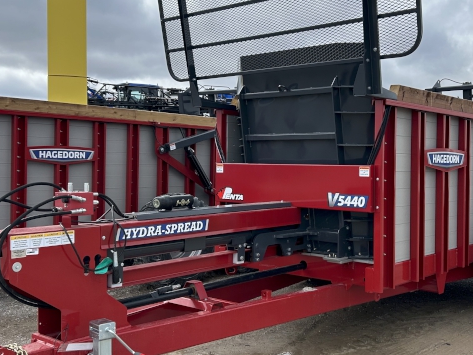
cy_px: 174
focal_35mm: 44
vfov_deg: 32.9
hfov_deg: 42.7
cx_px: 287
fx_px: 601
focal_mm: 5.7
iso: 50
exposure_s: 1/2994
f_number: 1.5
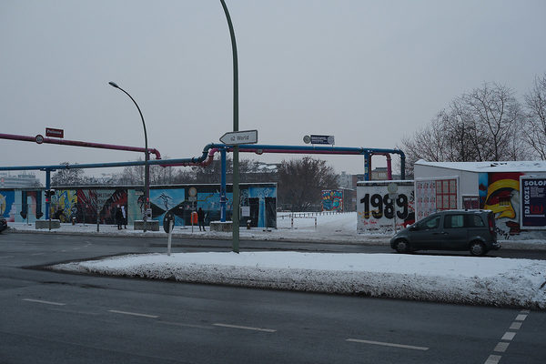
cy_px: 182
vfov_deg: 32.6
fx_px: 622
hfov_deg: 47.4
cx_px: 273
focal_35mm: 41
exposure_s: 1/500
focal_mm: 27
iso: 400
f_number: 5.6
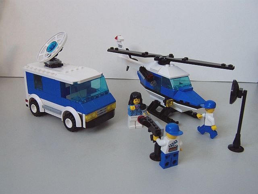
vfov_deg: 39.7
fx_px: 268
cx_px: 129
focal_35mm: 36
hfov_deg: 51.4
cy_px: 97
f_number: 2.8
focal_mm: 5.6
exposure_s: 1/30
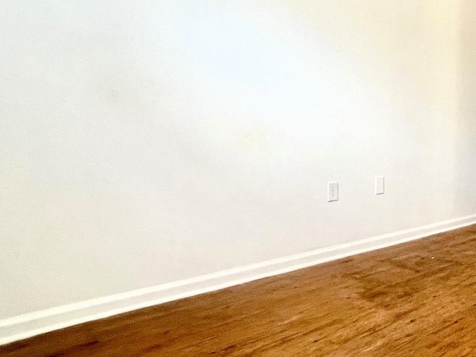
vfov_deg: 46.8
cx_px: 415
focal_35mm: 30
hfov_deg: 53.6
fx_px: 413
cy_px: 174
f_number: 1.8
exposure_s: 1/60
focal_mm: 1.57
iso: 200
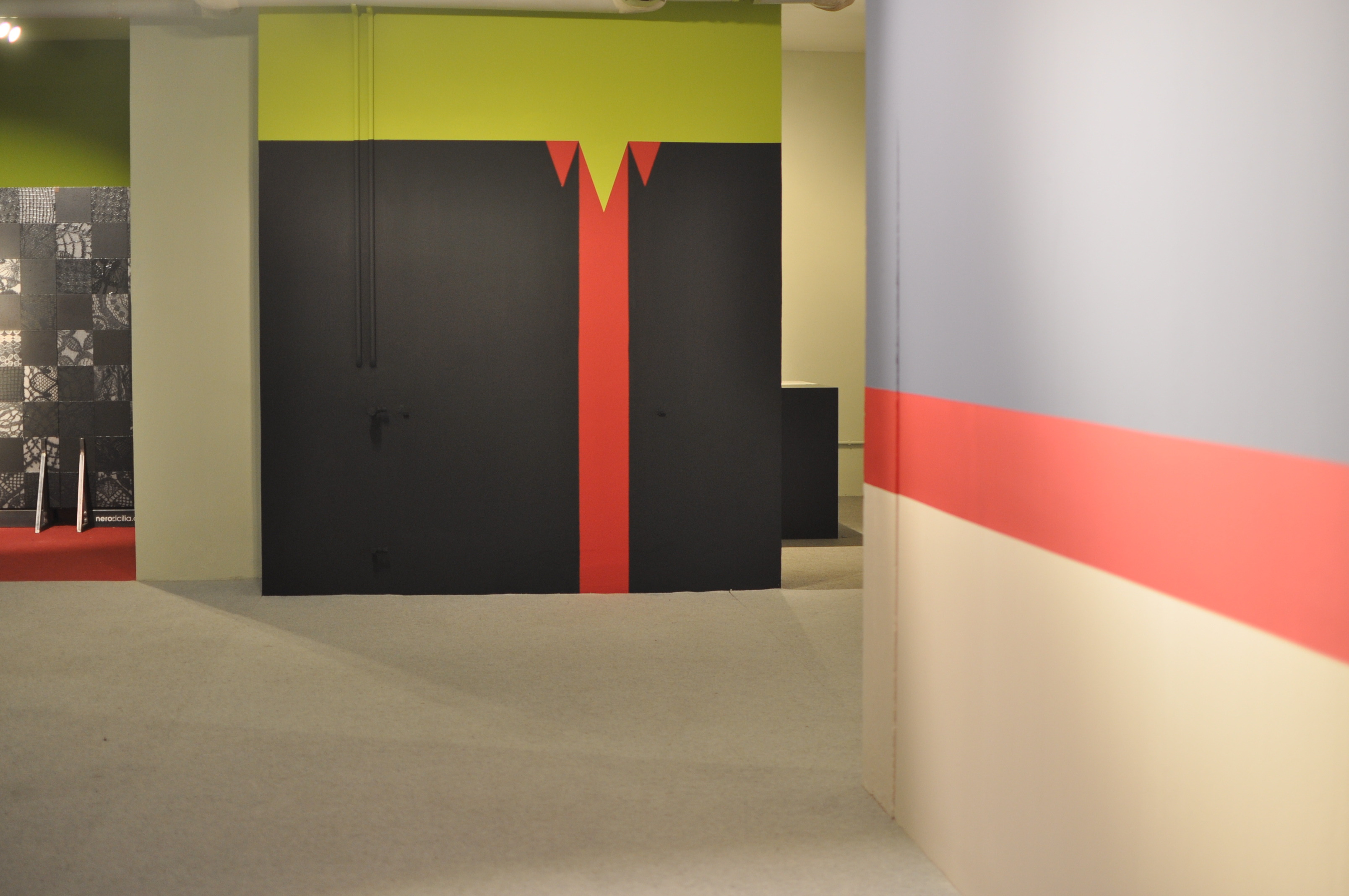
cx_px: 674
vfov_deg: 25.7
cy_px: 448
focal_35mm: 52
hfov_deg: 37.9
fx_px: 1965
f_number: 1.8
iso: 400
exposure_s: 1/30
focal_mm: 35
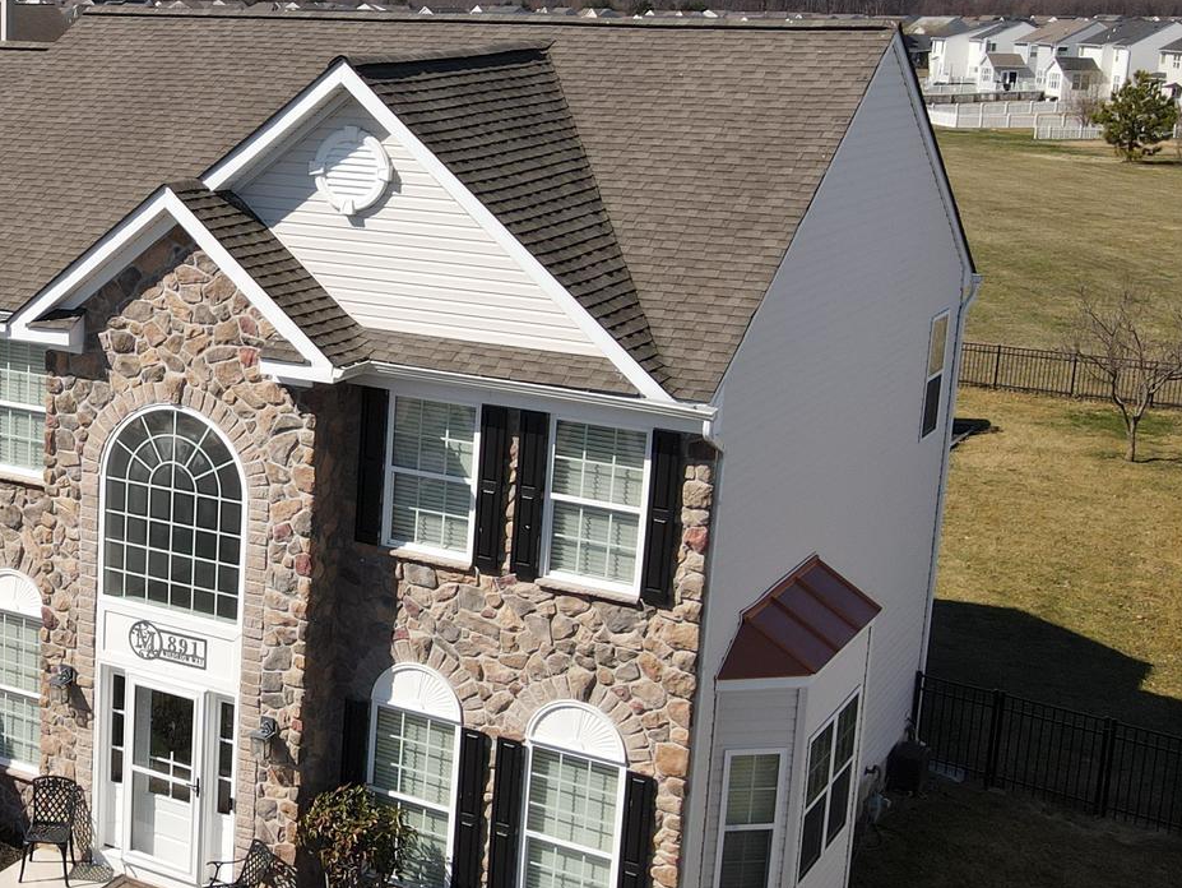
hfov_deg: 33.2
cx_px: 10
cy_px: 342
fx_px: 1810
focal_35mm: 53
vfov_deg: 27.5
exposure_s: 1/725
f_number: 2.8
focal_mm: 4.5
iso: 100
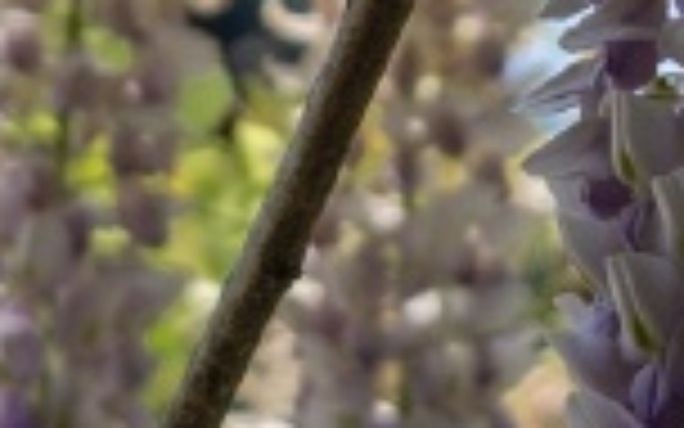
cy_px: 90
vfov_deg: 3.1
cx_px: 594
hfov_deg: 5.0
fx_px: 7792
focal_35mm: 418
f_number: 4.5
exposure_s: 1/640
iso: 100
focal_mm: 52
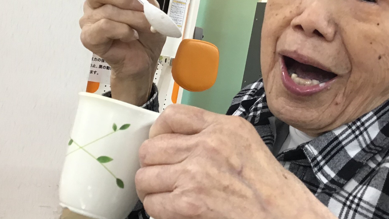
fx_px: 609
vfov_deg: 20.3
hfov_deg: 35.3
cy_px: 66
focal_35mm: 59
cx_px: 237
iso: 80
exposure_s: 1/30
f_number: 2.4
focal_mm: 3.3
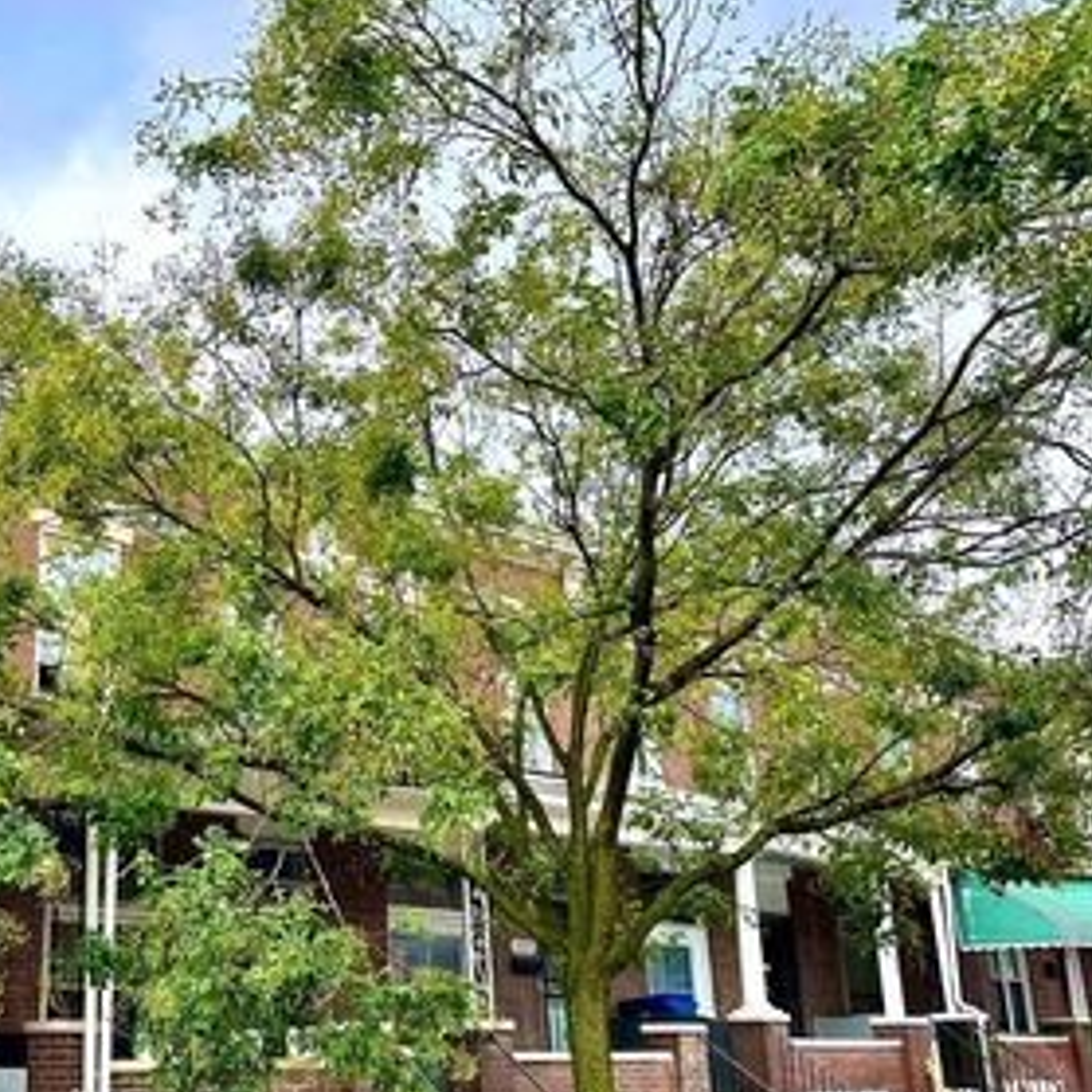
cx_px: 200
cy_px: 663
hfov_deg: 41.7
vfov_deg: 43.6
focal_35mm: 38
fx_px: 1356
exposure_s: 1/384
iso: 80
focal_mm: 6.86
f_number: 1.78
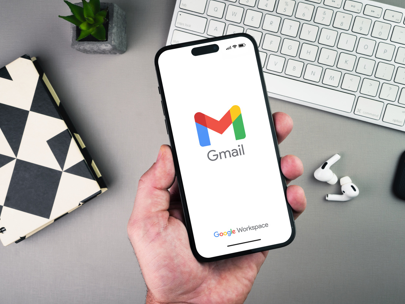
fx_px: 673
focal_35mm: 58
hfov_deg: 33.4
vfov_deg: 25.4
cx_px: 228
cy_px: 150
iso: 100
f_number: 11
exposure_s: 1/30
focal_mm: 35
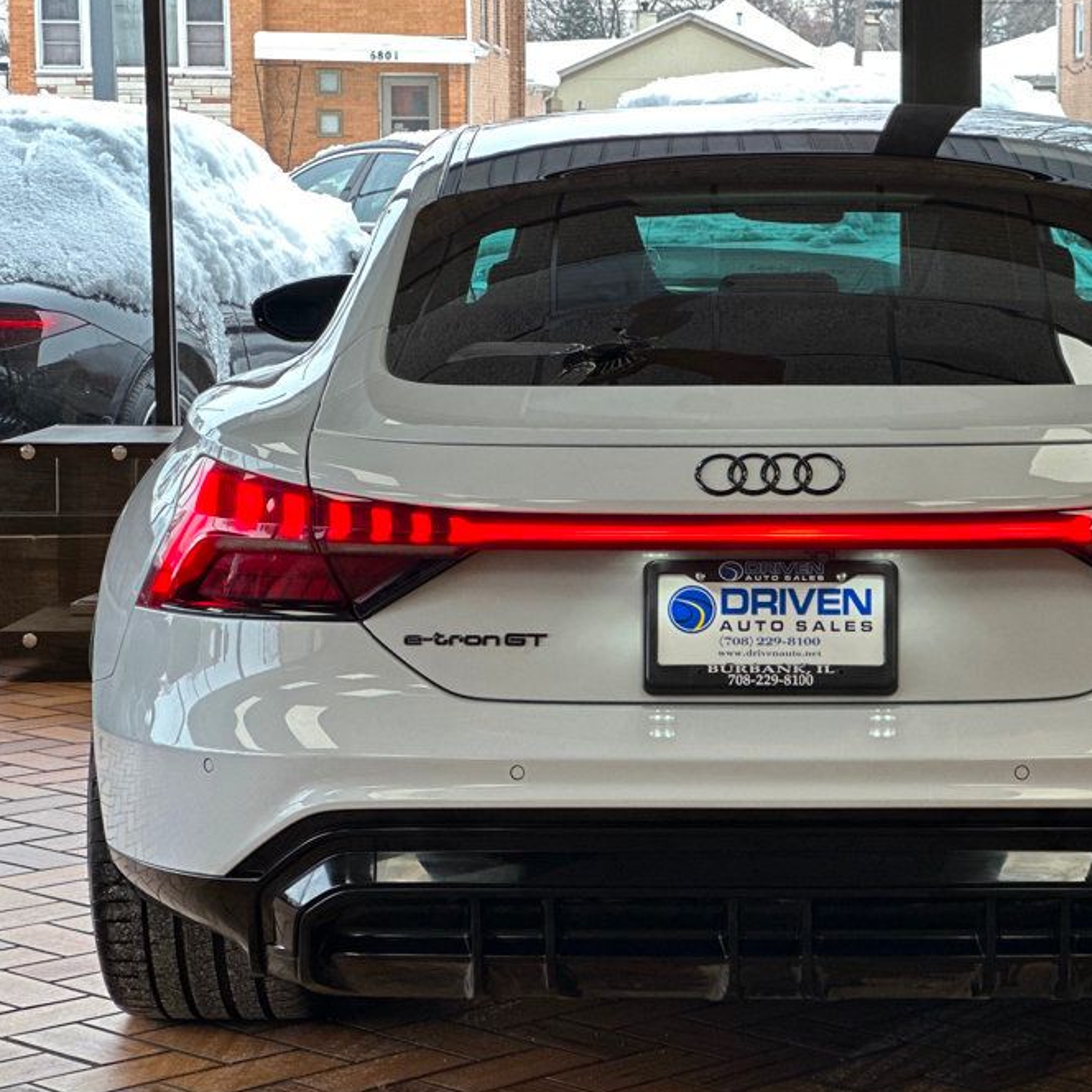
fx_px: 3747
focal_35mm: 105
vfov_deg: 16.6
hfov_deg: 16.5
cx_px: 786
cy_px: 559
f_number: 2.8
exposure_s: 1/120
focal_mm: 9
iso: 125
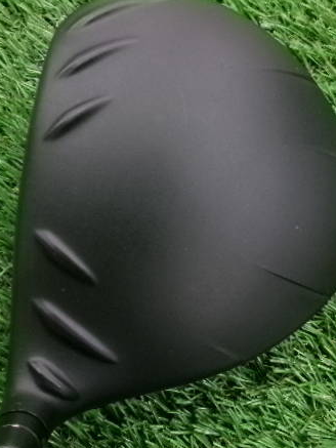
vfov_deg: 45.7
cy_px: 212
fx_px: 530
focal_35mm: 41
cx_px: 151
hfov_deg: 35.1
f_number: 3.9
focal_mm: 5.1
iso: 800
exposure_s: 1/34
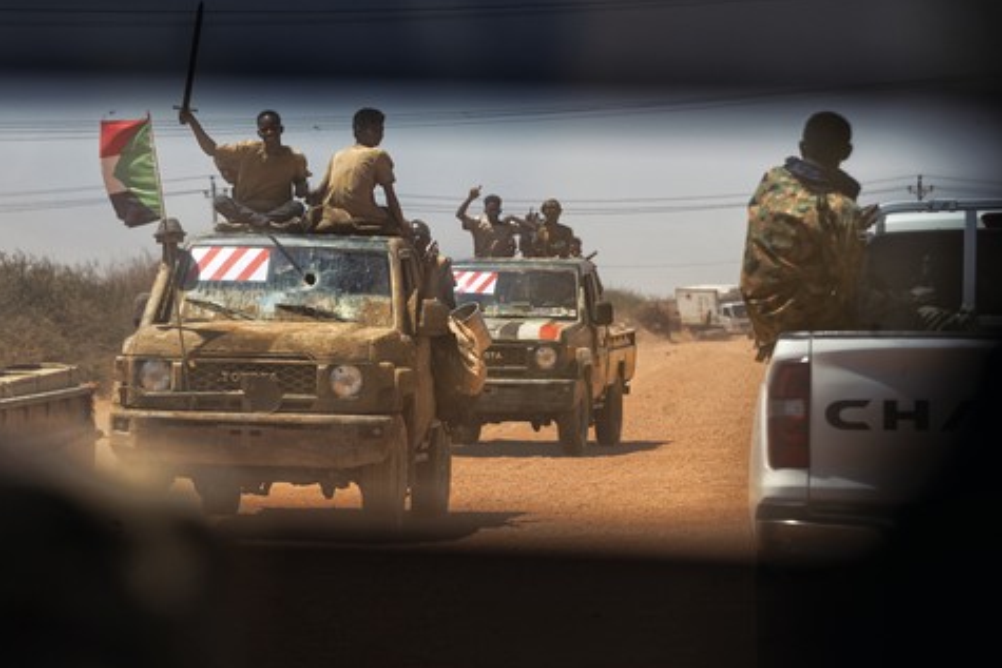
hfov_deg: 10.4
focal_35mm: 197
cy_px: 381
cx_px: 454
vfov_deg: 7.0
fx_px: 5485
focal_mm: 150
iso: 160
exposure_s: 1/1600
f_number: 7.1
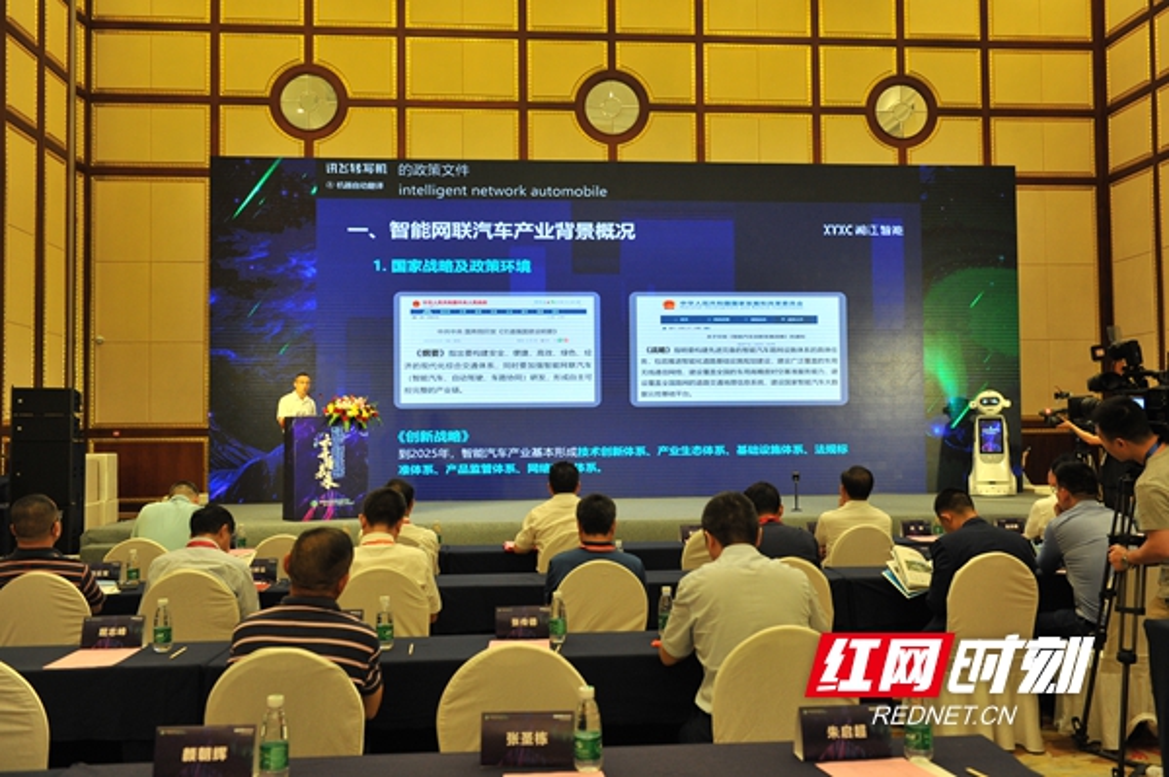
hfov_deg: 55.8
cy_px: 388
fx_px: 1103
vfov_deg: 38.8
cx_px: 584
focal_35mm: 34
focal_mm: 34
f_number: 4.5
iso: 2000
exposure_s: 1/200
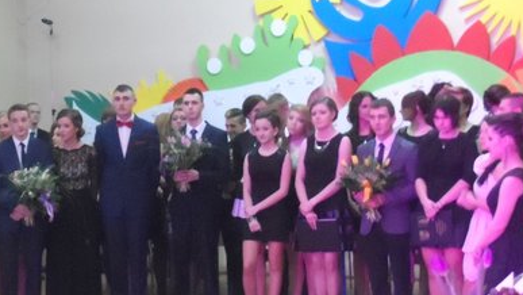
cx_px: 188
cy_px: 214
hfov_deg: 21.9
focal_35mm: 97
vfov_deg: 12.5
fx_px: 1346
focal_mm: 8.7
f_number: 4
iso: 1600
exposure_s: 1/15
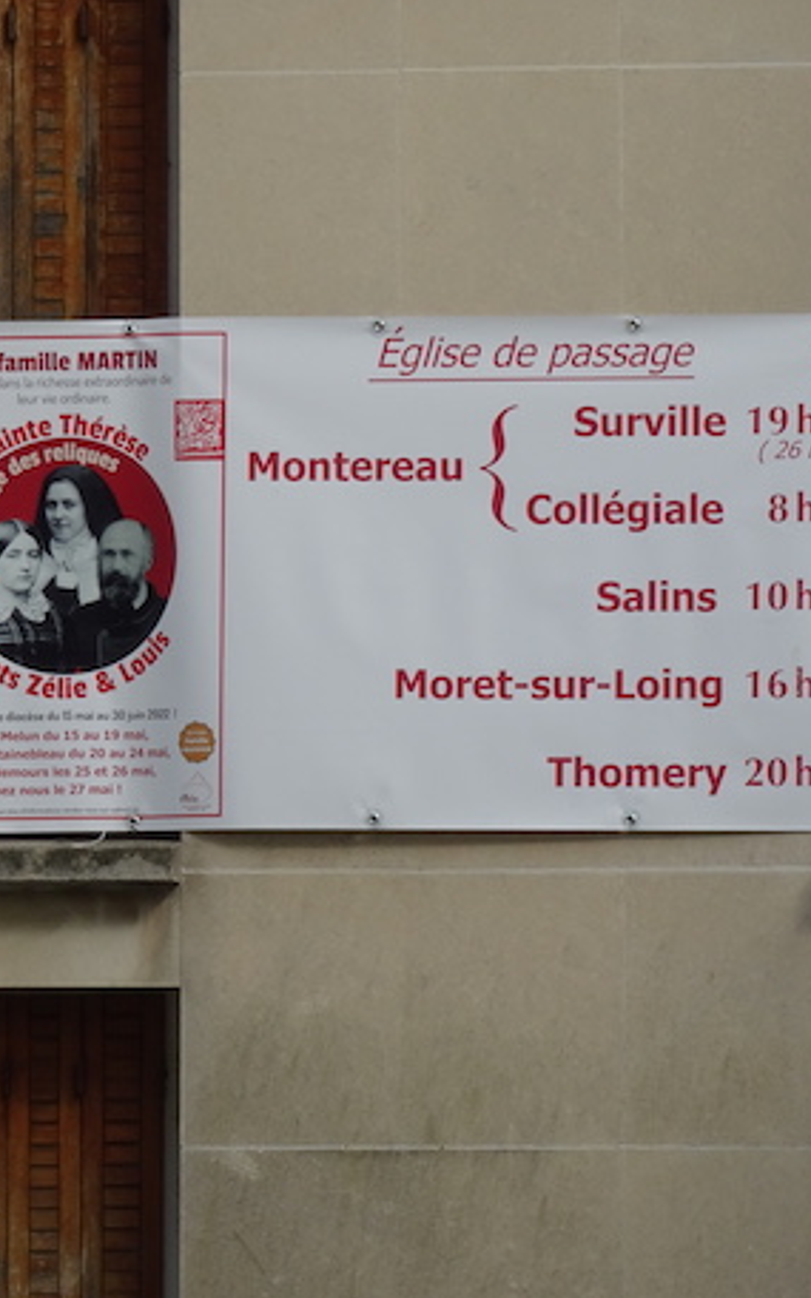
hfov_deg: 5.3
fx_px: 8699
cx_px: 652
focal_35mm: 246
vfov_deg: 8.5
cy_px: 650
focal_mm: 29.57
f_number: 5.6
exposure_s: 1/200
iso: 100
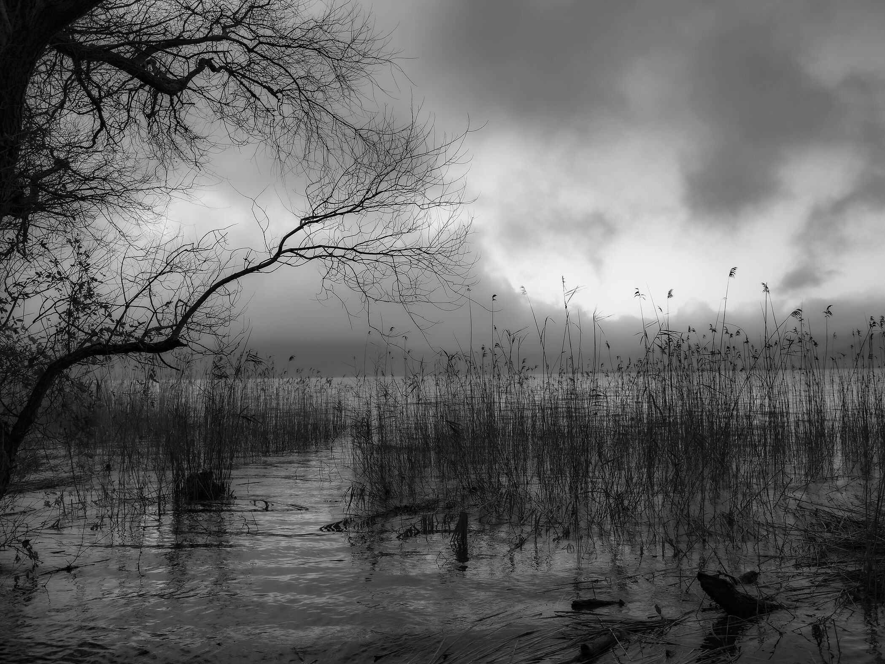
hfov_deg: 55.3
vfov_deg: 42.9
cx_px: 456
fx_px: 844
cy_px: 337
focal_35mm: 33
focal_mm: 30
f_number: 4.5
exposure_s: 1/80
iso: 100
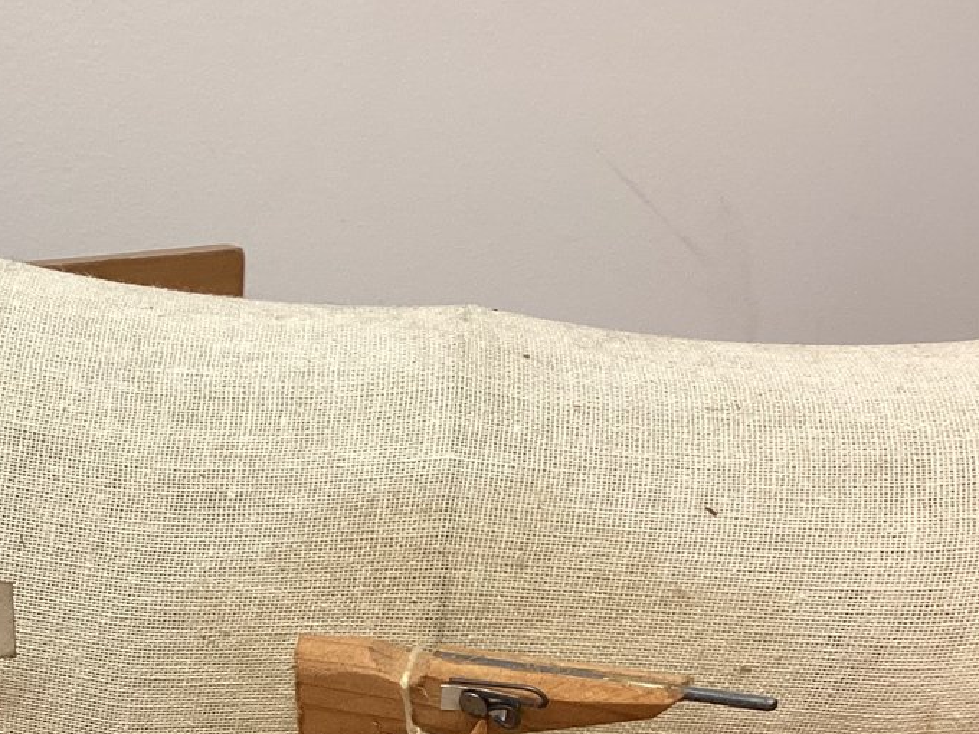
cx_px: 195
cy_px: 697
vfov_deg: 20.7
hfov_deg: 27.6
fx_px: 1951
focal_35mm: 69
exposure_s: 1/60
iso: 125
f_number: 2.4
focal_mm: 3.3
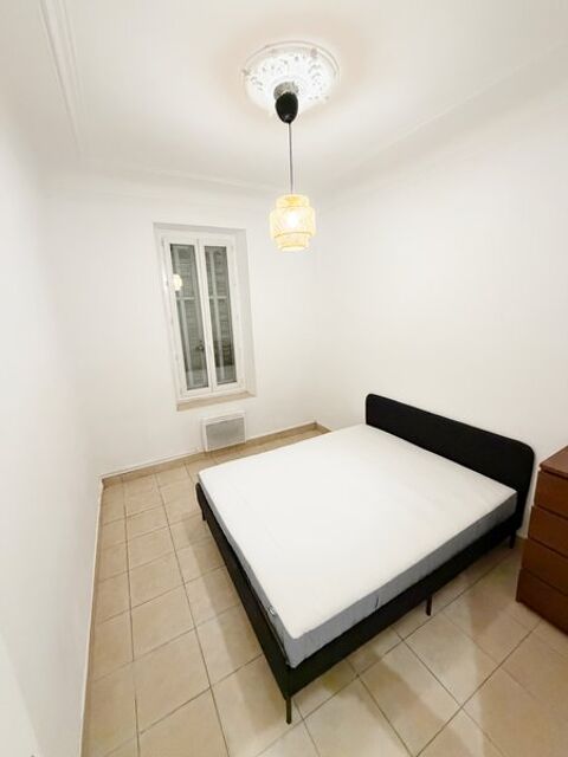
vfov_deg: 102.1
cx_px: 284
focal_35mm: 14
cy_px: 378
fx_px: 306
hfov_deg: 85.7
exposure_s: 1/50
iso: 640
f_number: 2.2
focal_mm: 2.22
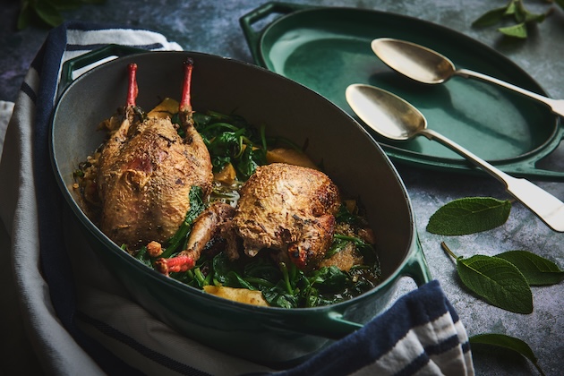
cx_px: 282
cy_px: 188
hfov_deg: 35.6
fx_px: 877
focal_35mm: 56
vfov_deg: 24.2
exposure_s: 1/160
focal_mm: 56
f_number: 8
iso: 100
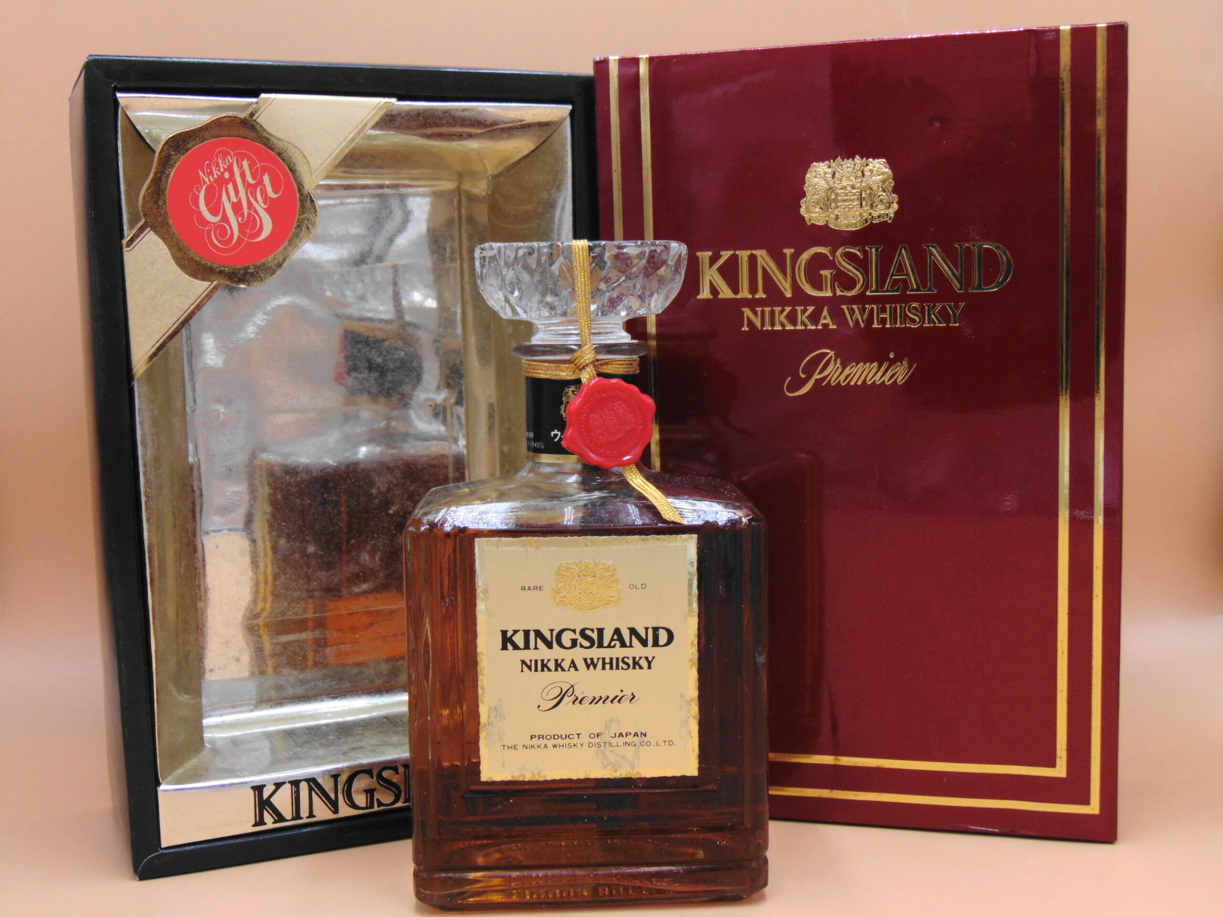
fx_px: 1484
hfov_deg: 44.8
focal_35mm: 42
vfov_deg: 34.3
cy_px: 458
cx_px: 612
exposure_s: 1/200
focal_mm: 7.6
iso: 80
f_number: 3.3
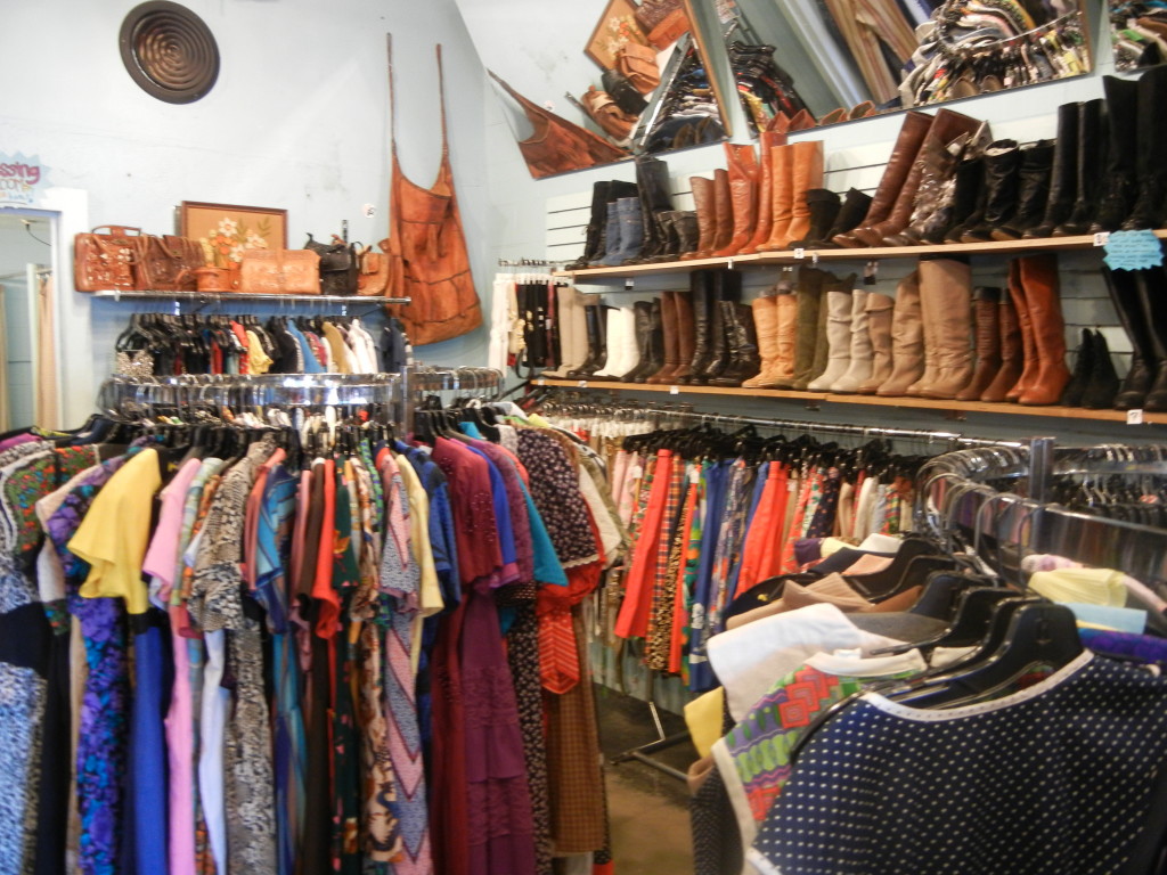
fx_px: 1011
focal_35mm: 30
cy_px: 438
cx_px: 584
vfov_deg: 46.8
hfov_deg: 60.0
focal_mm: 5.4
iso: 400
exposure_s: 1/8.9
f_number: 3.5
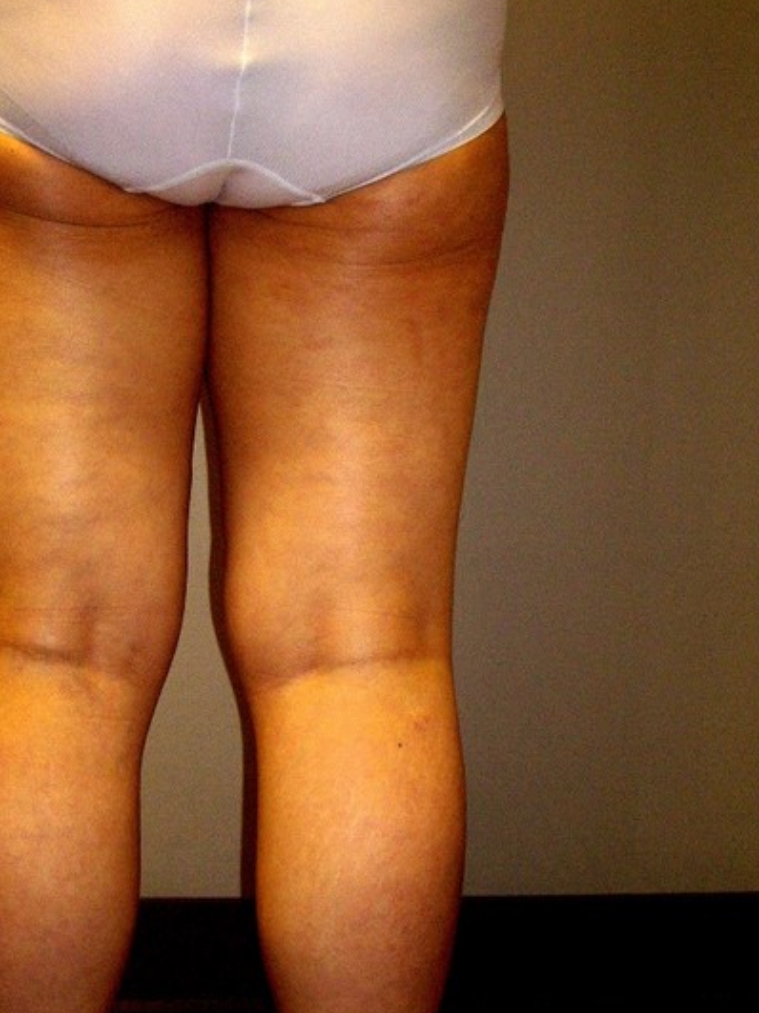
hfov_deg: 26.3
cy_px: 490
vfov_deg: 34.9
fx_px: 1609
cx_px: 214
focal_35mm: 55
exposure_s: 1/40
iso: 400
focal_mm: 7.9
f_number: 2.8
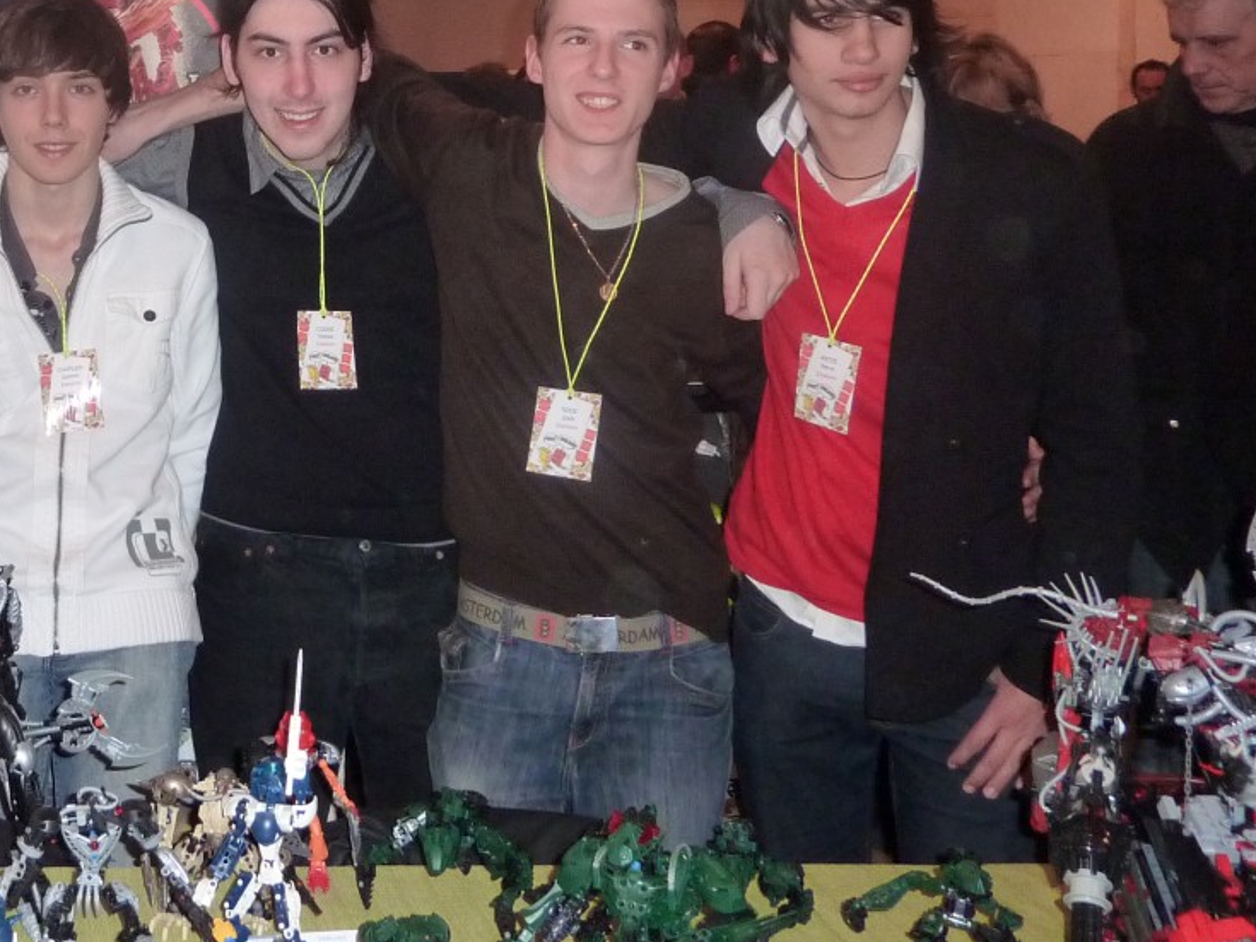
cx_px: 85
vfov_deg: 29.0
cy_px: 195
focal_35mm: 49
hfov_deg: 36.1
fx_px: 1778
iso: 400
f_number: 3.3
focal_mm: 4.1
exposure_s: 1/30
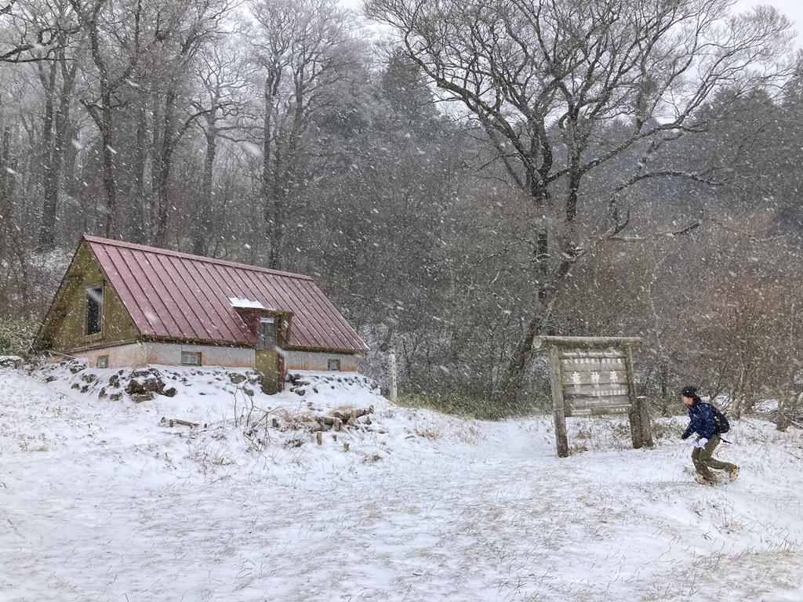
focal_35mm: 28
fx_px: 650
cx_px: 402
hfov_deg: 63.4
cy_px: 301
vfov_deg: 49.7
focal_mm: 4
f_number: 1.8
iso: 20
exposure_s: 1/440
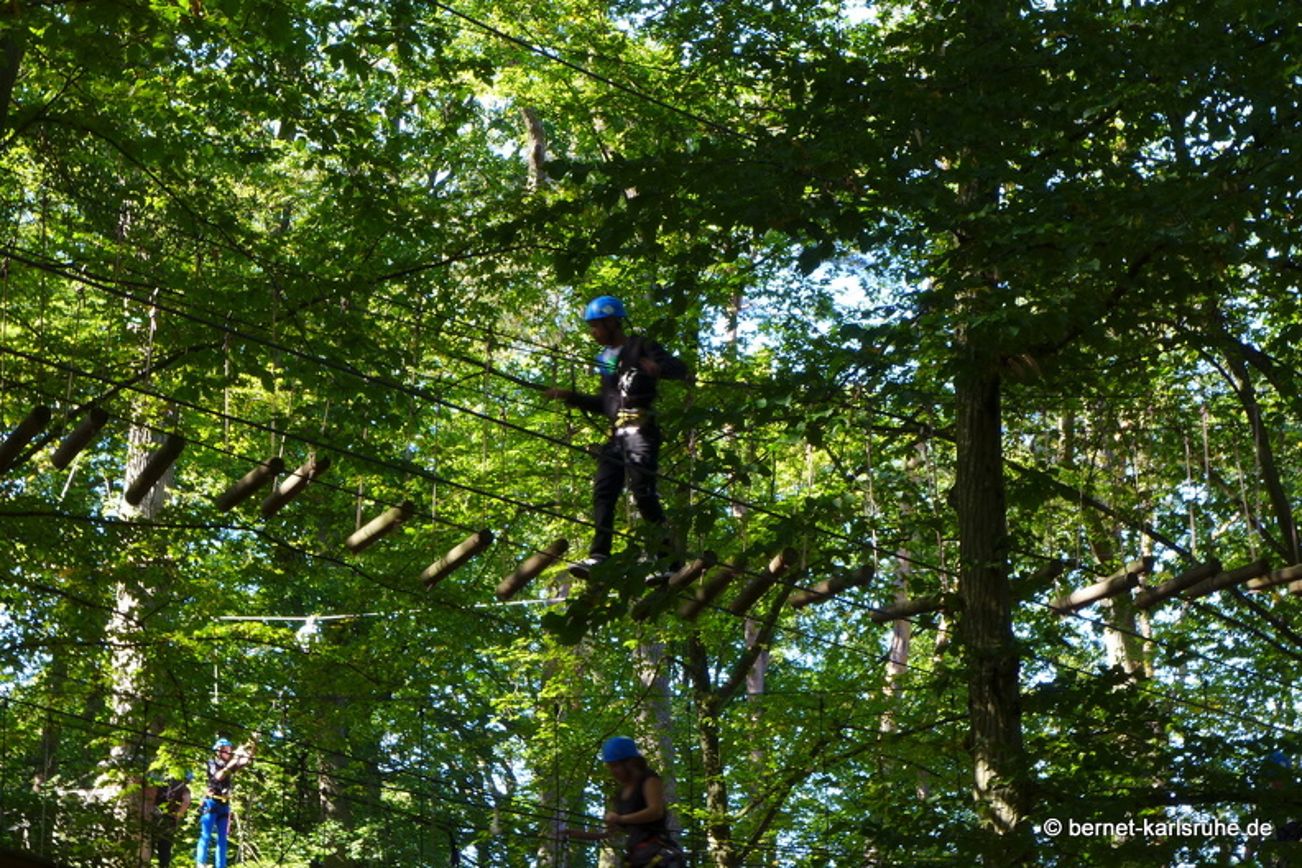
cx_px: 651
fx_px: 2893
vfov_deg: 17.1
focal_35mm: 80
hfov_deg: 25.4
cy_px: 434
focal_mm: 15.7
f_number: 8
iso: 80
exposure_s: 1/15
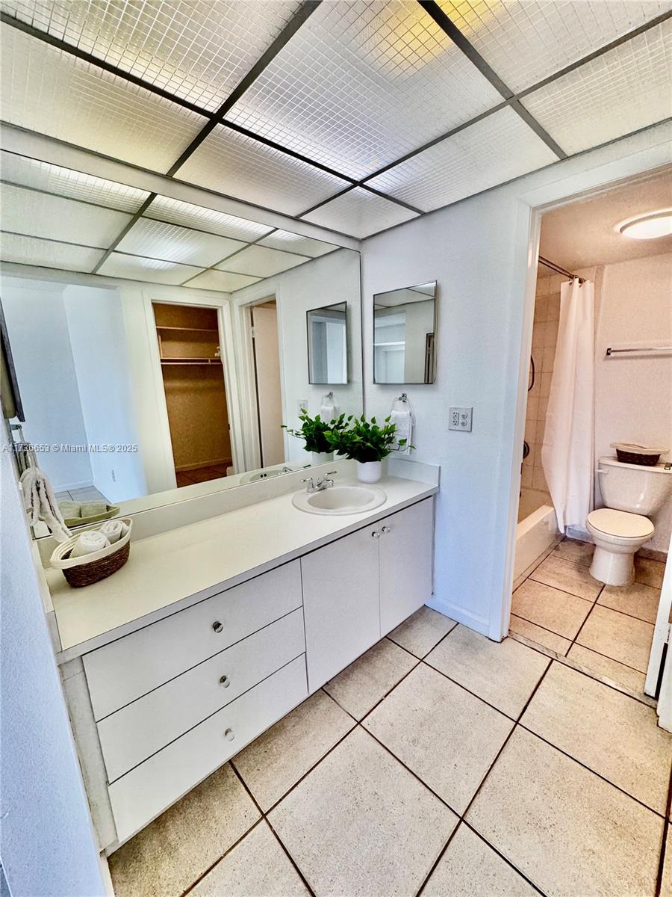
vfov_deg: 102.1
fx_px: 362
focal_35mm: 14
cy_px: 448
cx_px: 336
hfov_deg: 85.7
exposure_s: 1/120
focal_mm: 2.22
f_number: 2.2
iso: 64
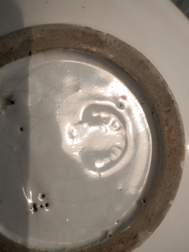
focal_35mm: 54
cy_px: 126
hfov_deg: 27.0
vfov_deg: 35.5
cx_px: 94
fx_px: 393
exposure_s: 1/50
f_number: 1.6
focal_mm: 3.95
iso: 64
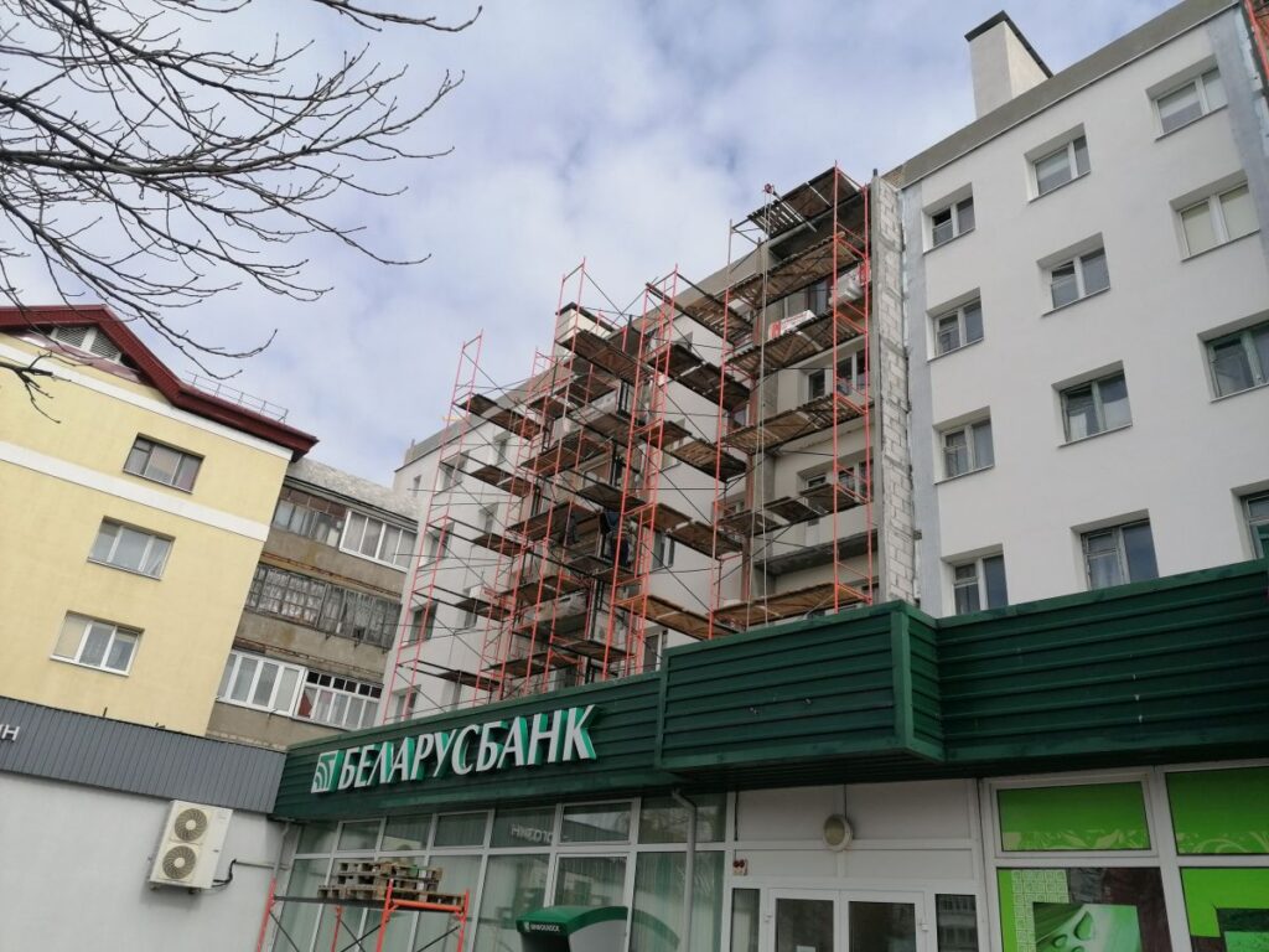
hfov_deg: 65.3
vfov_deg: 51.4
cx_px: 634
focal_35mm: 27
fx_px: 990
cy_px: 476
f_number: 1.8
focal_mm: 4.75
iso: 50
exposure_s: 1/1536
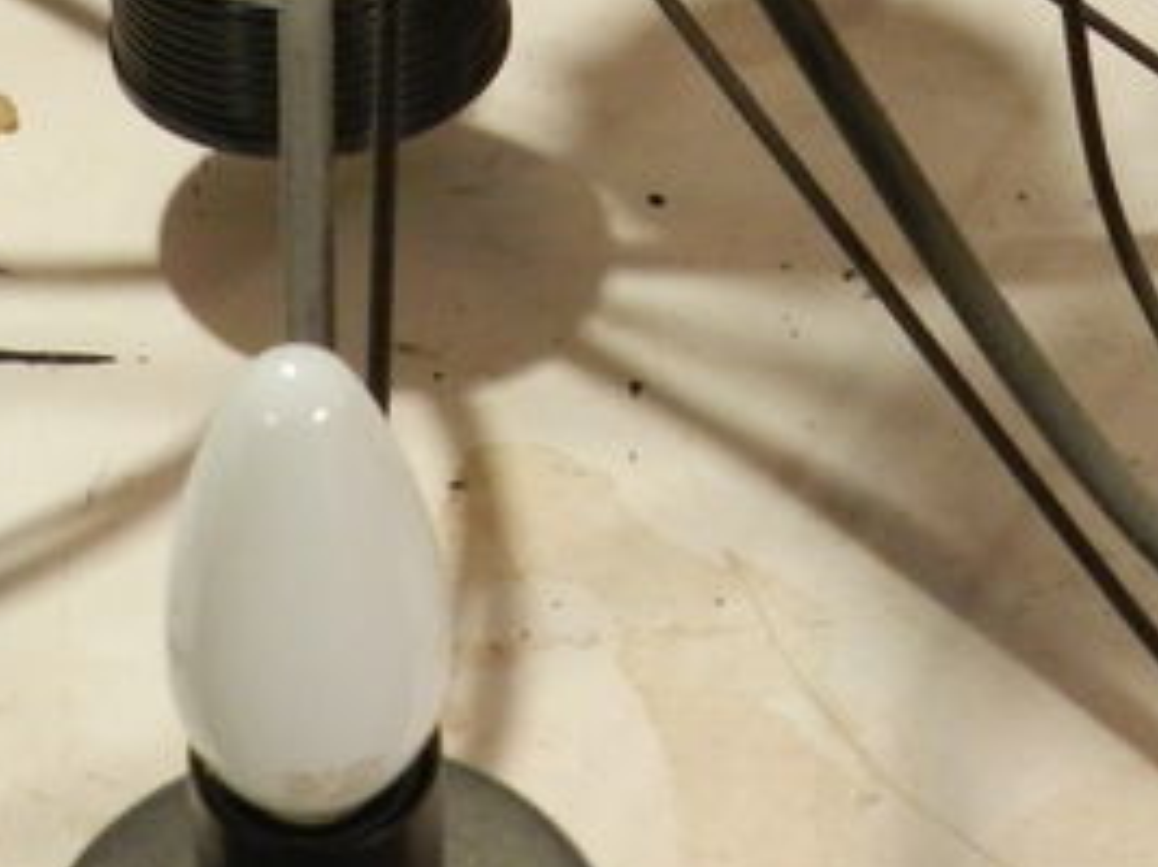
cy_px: -464
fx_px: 4013
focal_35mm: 120
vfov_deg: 11.8
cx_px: 451
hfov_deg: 16.4
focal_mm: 5.6
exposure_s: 1/25
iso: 400
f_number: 3.7
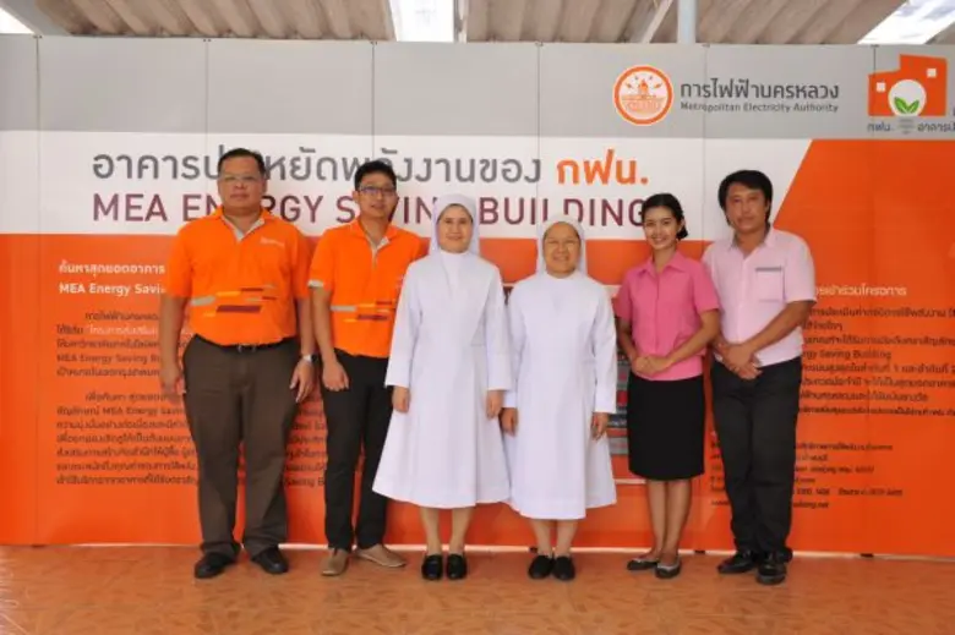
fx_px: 901
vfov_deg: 38.8
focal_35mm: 34
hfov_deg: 55.8
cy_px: 318
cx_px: 478
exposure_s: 1/250
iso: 1250
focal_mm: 34
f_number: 6.3
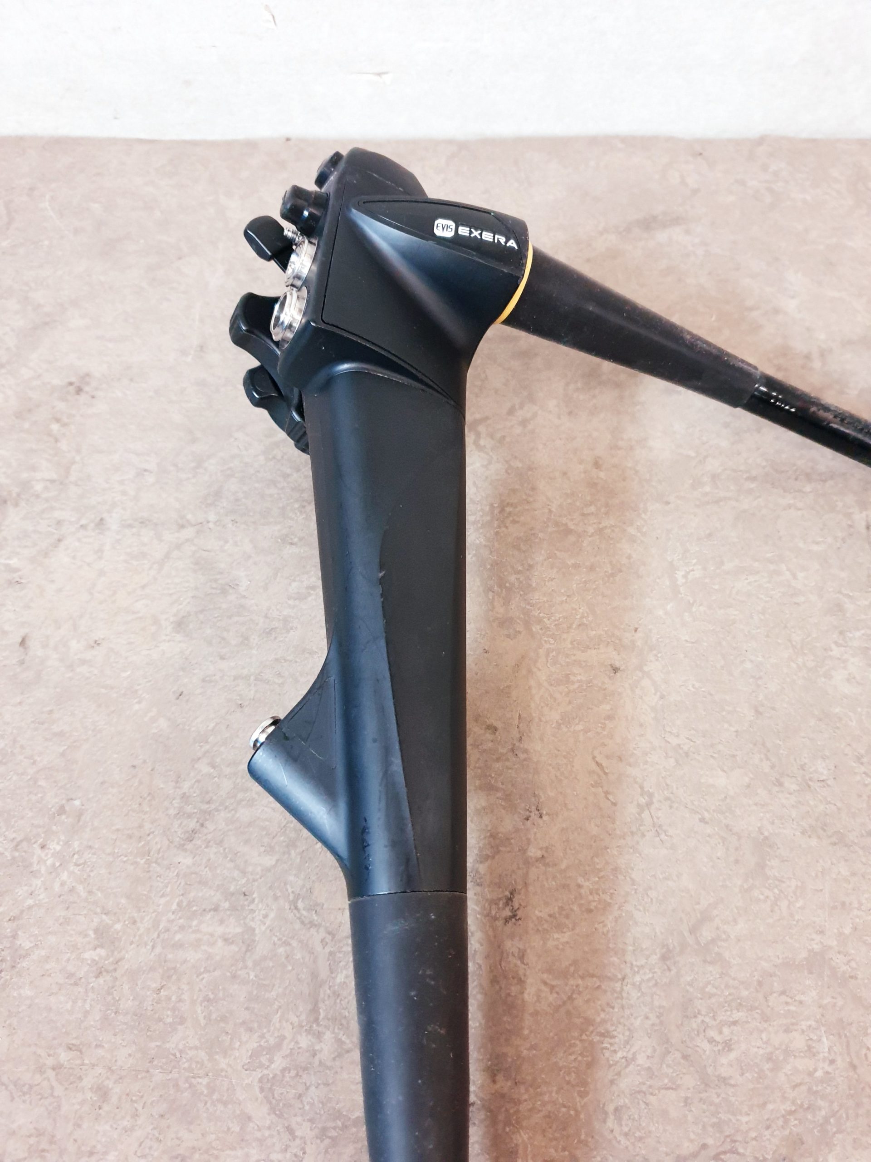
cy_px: 581
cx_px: 436
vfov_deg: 67.3
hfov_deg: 53.1
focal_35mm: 26
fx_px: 872
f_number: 1.5
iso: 320
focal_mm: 4.3
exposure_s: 1/50
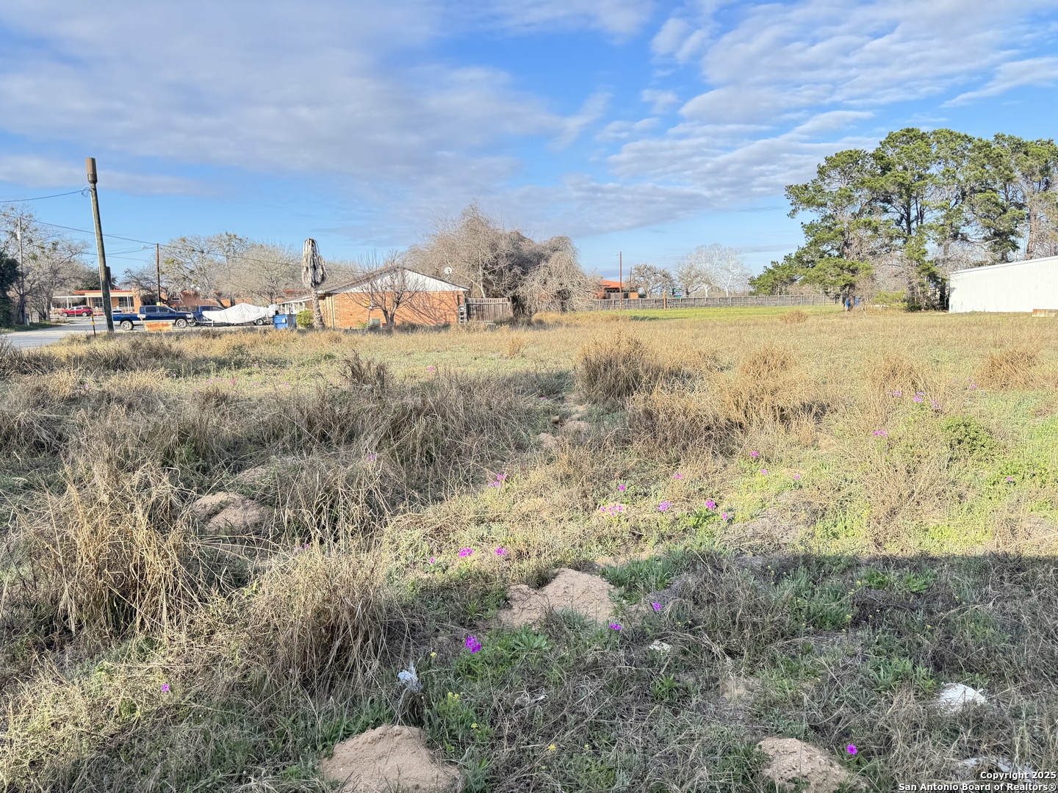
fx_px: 734
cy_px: 396
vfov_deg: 56.8
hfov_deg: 71.6
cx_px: 529
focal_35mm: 24
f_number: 1.78
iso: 80
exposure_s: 1/1076
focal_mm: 6.76
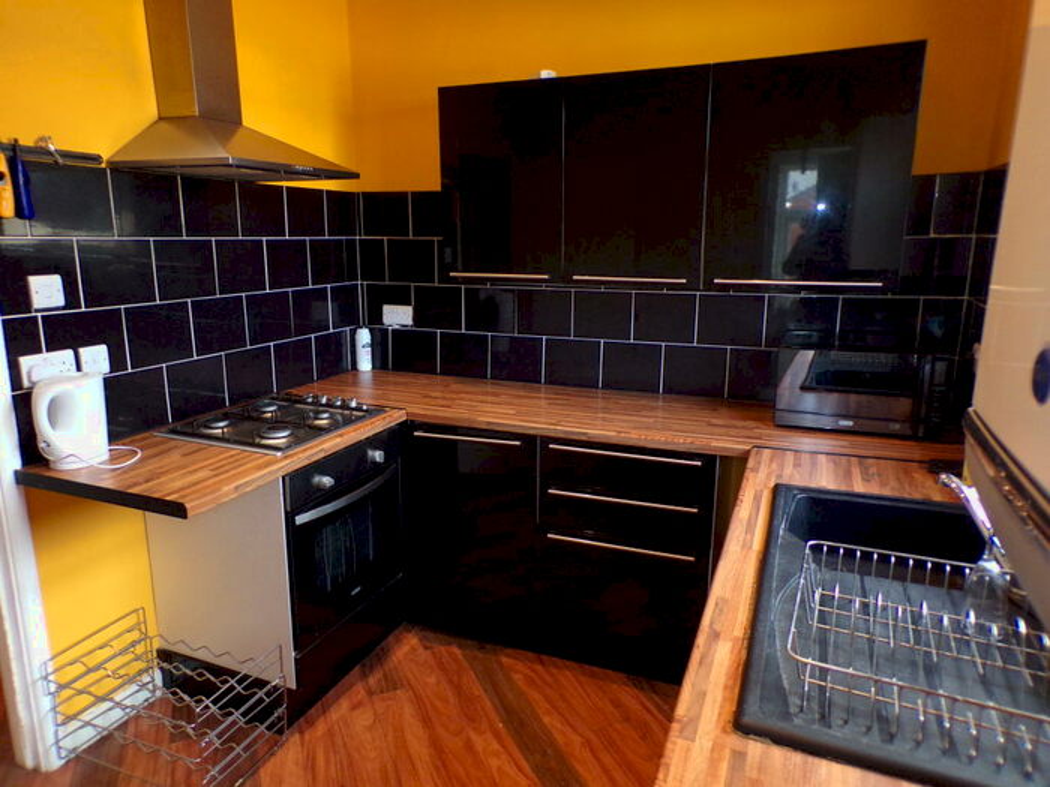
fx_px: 728
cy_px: 394
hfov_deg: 71.6
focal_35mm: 24
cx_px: 525
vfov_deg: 56.8
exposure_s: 1/34
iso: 200
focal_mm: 4.3
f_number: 3
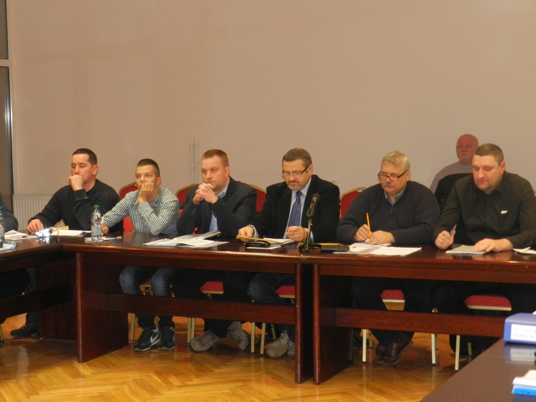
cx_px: 268
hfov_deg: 25.7
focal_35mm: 76
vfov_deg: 19.4
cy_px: 201
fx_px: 1177
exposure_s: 1/30
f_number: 4.8
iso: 800
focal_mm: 13.5
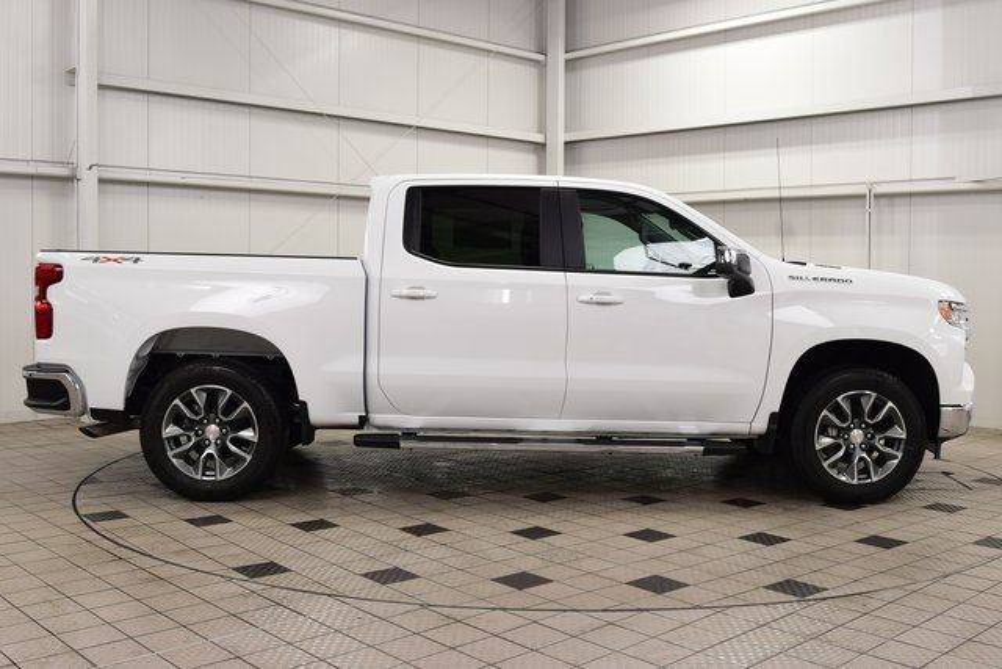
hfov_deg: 53.1
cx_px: 501
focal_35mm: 36
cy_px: 334
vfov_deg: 36.9
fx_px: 1002
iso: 500
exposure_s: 1/30
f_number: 7.1
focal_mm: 24
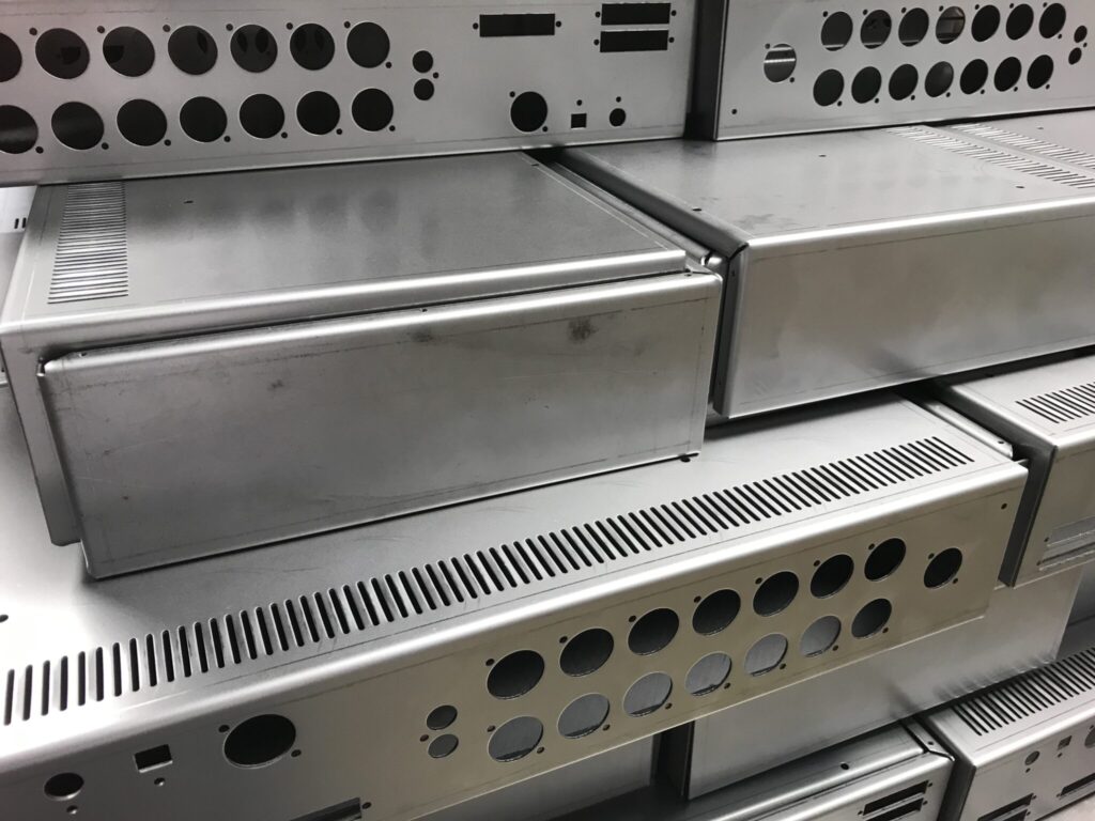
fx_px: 886
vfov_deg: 49.7
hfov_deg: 63.4
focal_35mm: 28
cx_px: 548
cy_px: 410
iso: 32
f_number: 1.8
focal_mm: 3.99
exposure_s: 1/33
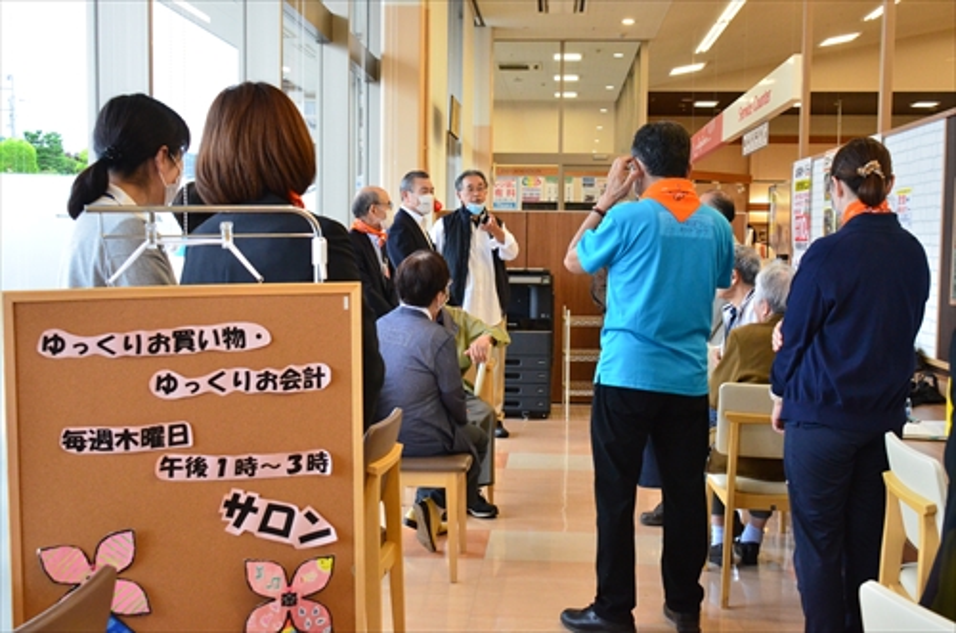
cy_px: 316
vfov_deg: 34.1
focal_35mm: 39
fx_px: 1033
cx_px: 478
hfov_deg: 49.6
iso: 3200
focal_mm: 26
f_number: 6.3
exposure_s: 1/320
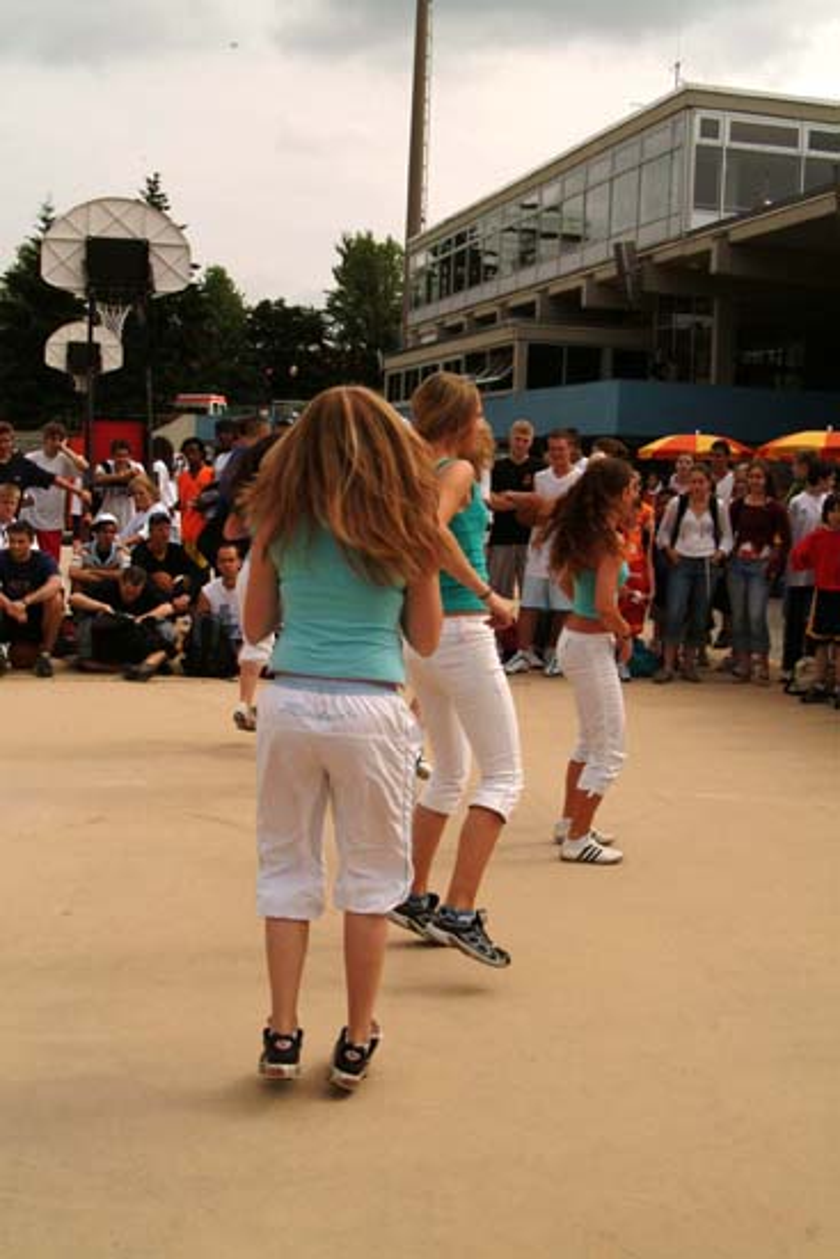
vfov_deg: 46.4
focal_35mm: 42
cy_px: 630
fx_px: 1469
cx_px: 420
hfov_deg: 31.9
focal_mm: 28
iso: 200
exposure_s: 1/500
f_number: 11
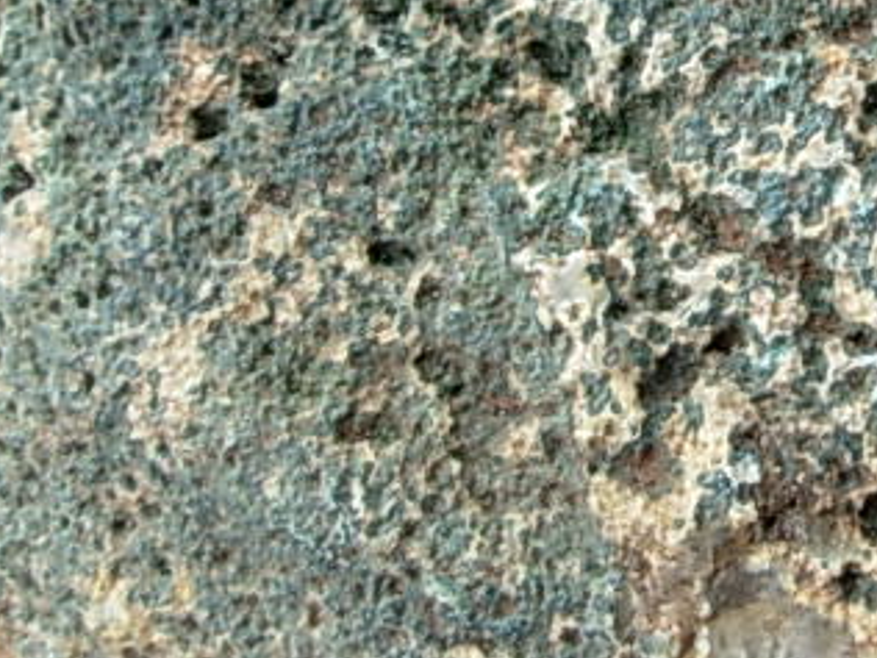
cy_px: 192
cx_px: 982
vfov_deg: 12.0
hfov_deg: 15.6
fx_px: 3116
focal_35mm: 123
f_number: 2.9
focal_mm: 6.3
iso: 50
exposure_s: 1/287
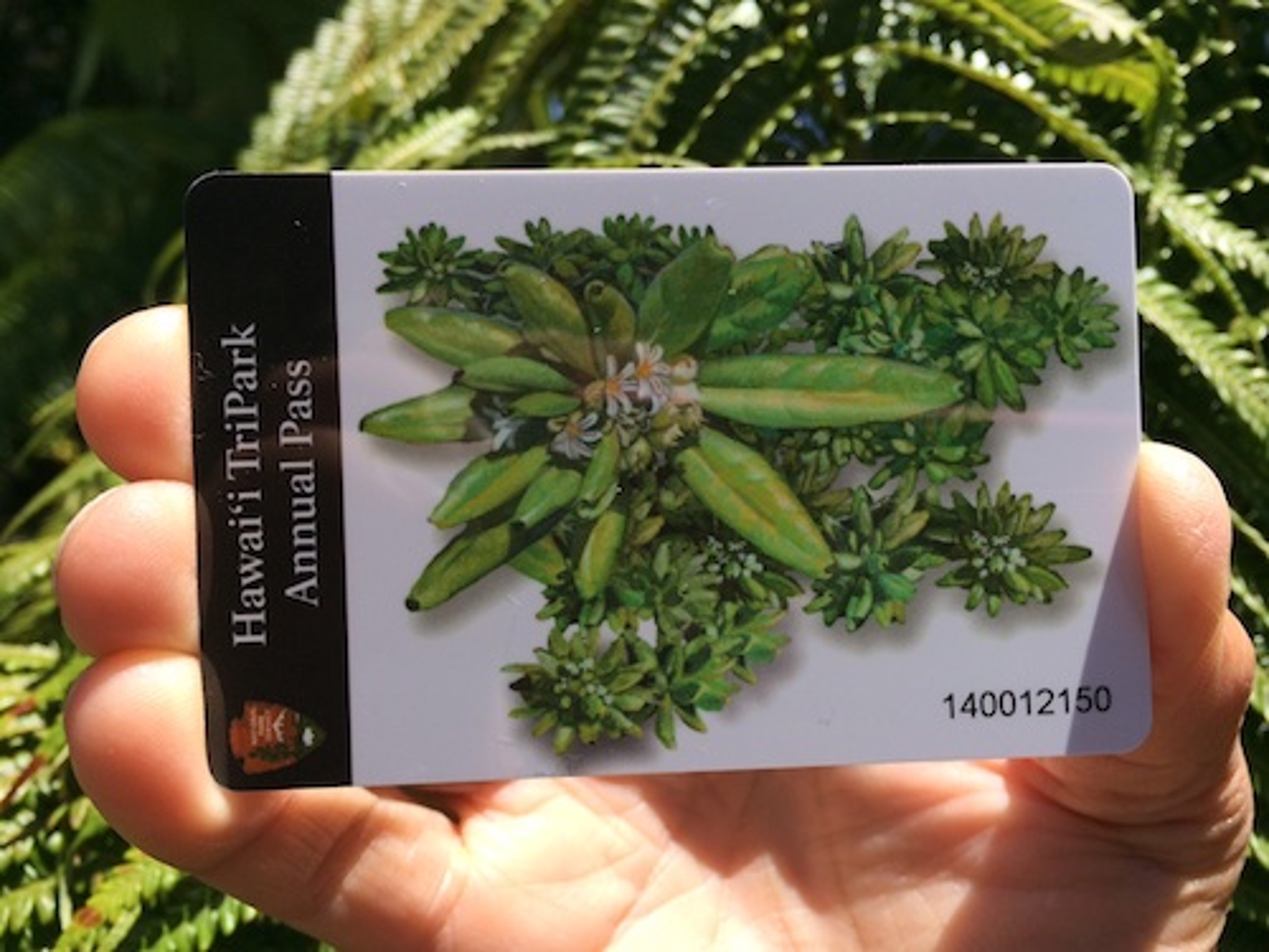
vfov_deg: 46.8
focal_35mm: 30
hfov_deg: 60.0
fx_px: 1100
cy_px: 476
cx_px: 634
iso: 40
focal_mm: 4.12
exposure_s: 1/1282
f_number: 2.2
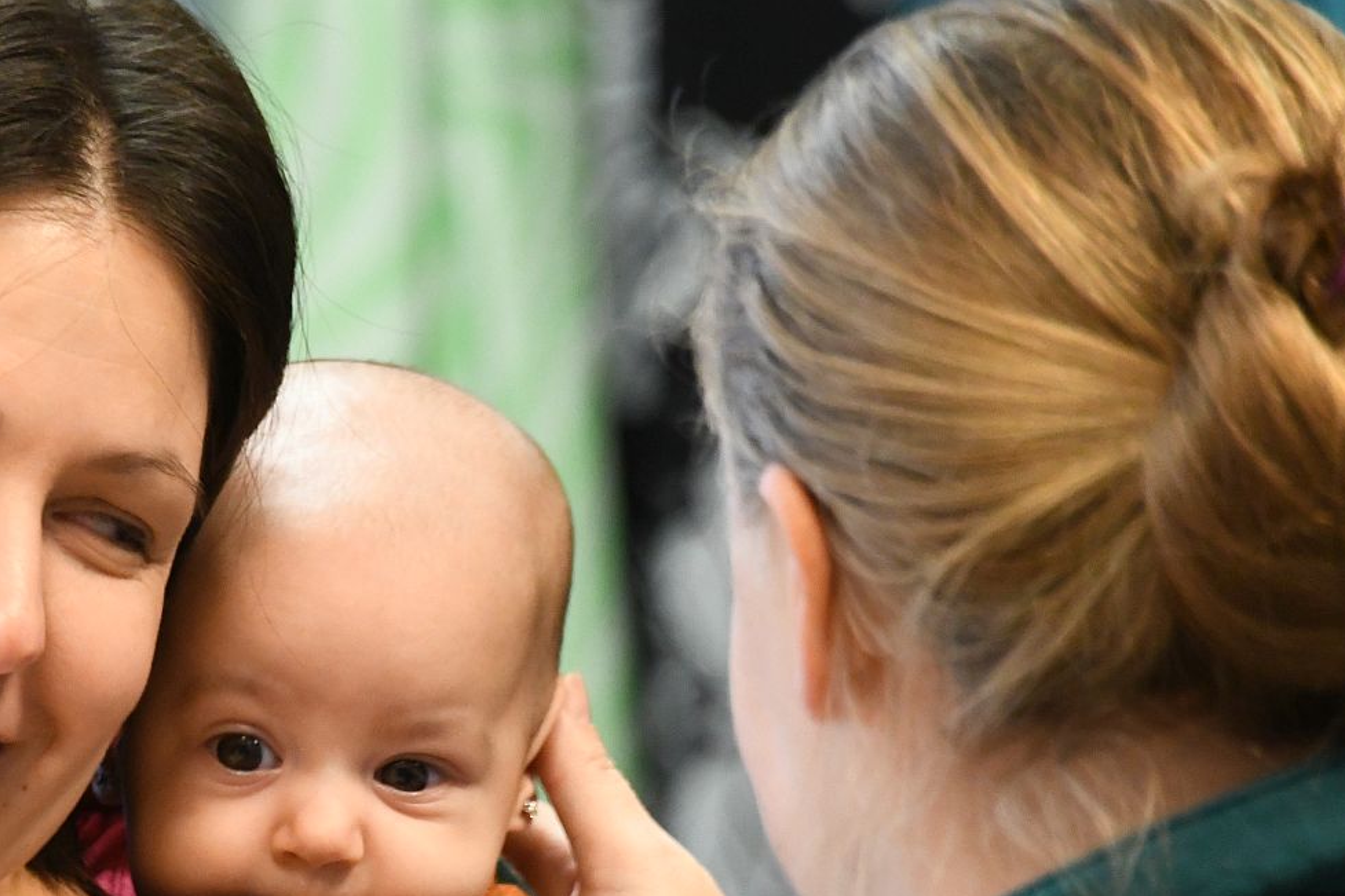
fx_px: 27529
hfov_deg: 2.8
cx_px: 263
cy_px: 601
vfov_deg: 1.9
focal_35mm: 737
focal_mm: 300
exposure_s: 1/100
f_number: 5.6
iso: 5000
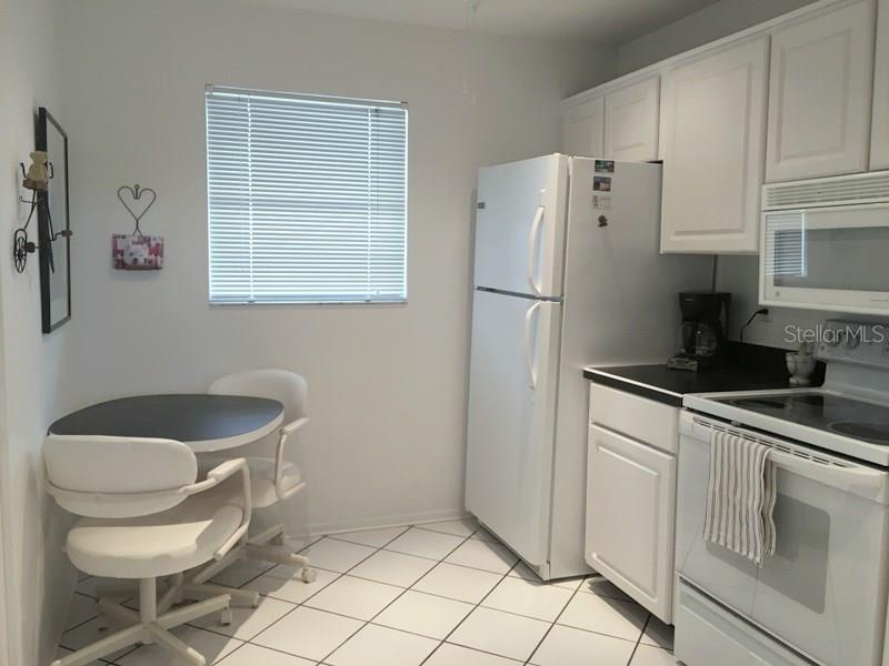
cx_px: 444
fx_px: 745
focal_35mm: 29
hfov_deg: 61.7
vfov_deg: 48.2
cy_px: 333
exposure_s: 1/15
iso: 25
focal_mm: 4.15
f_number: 2.2
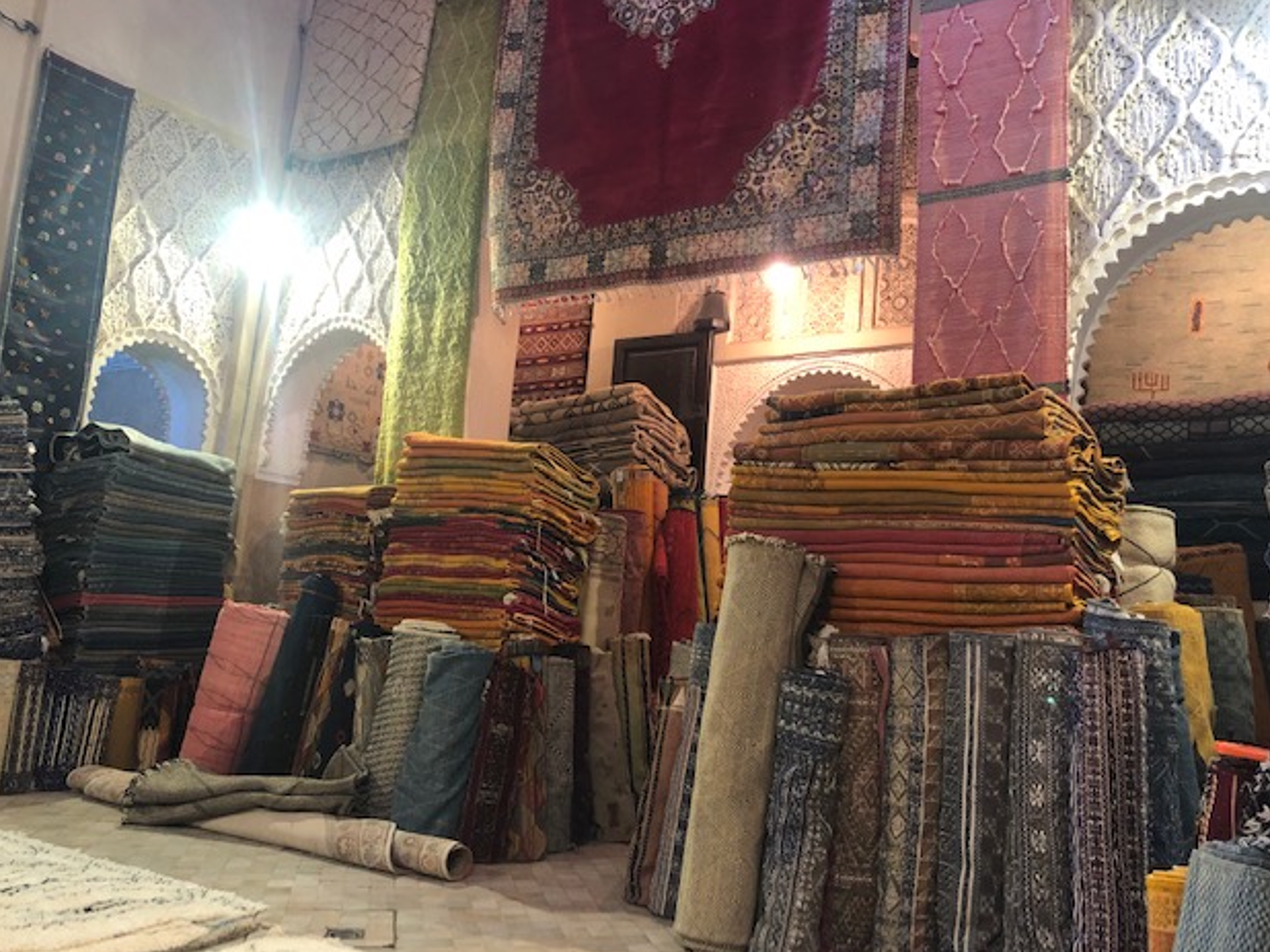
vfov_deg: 48.2
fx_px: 1064
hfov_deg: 61.7
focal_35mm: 29
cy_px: 477
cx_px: 645
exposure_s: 1/17
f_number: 1.8
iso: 100
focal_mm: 4
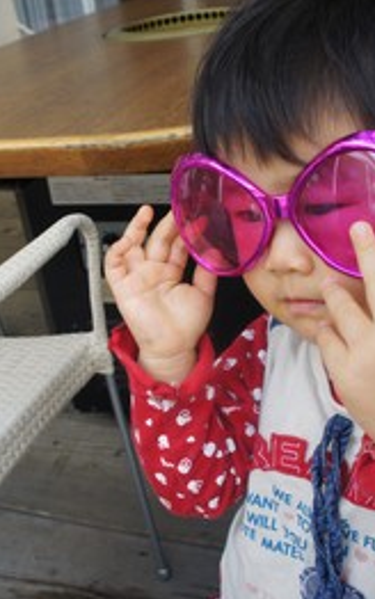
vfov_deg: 47.2
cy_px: 302
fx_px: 686
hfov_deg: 30.5
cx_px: 162
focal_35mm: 42
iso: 200
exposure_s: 1/100
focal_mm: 18
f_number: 6.3
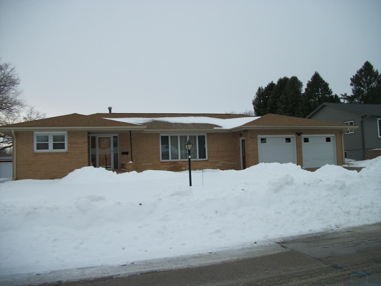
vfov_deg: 44.2
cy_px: 143
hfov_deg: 56.8
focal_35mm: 32
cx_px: 190
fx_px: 352
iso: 80
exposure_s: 1/125
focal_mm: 5.7
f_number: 2.9
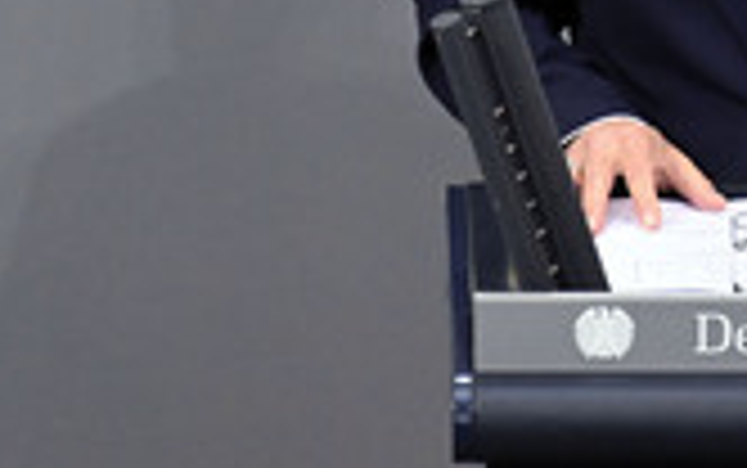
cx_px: 781
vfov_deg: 1.0
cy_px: -72
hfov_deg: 1.5
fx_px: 28195
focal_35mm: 1384
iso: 10000
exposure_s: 1/400
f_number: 5.6
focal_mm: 500
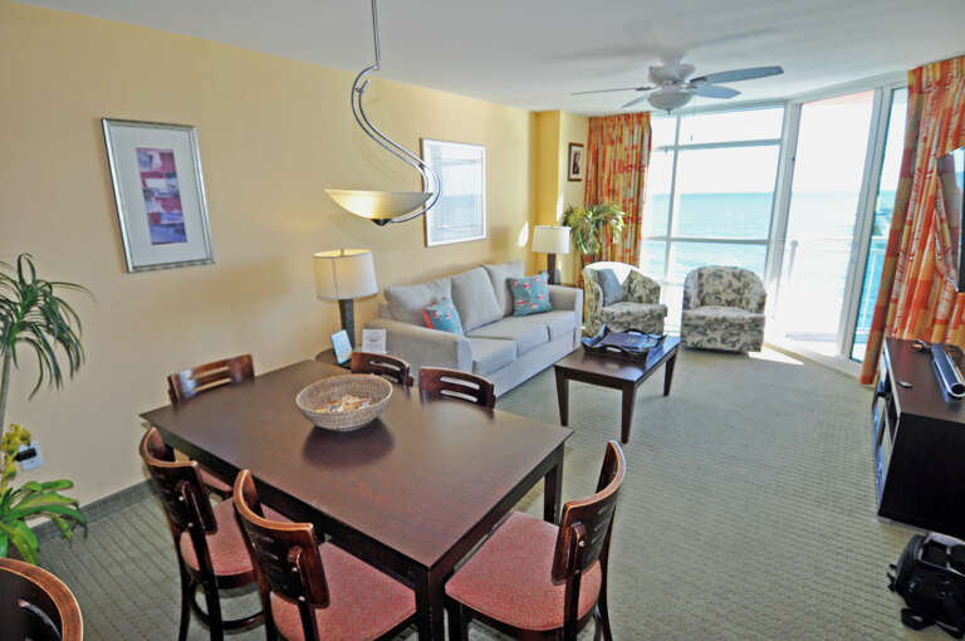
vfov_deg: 67.2
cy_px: 320
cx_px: 482
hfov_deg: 90.1
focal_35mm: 18
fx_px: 482
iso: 200
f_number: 5.6
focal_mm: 12
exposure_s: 1/125
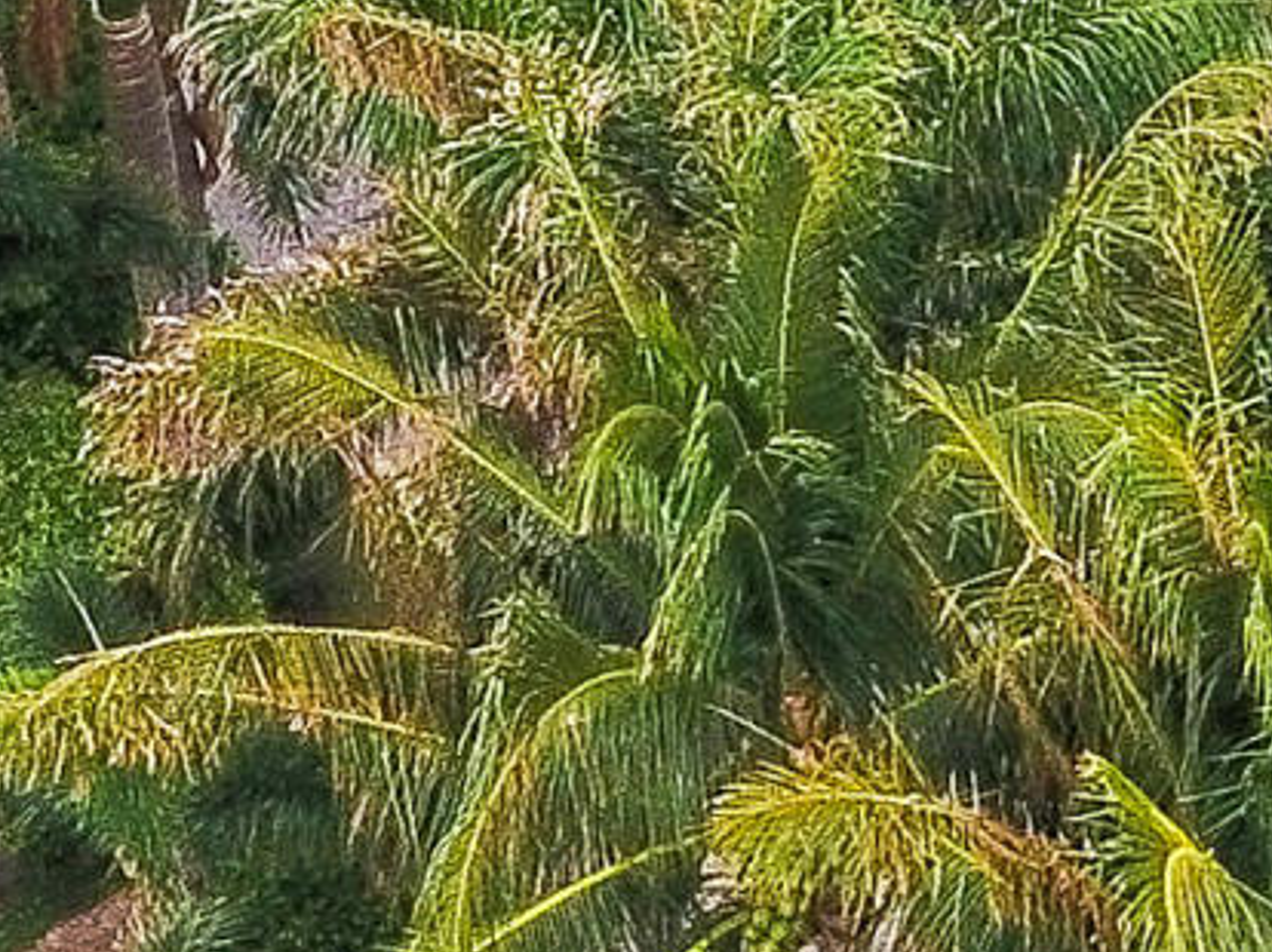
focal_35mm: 145
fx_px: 5325
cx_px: 1997
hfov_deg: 12.8
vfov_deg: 8.8
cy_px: -1717
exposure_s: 1/500
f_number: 2.8
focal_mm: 3.61
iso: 100
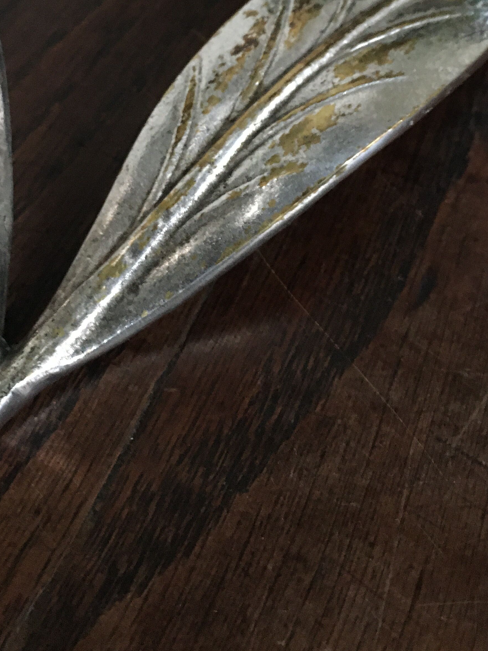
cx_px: 259
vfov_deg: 36.8
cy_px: 129
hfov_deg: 29.1
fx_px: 940
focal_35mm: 50
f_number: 2.2
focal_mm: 4.15
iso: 400
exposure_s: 1/17
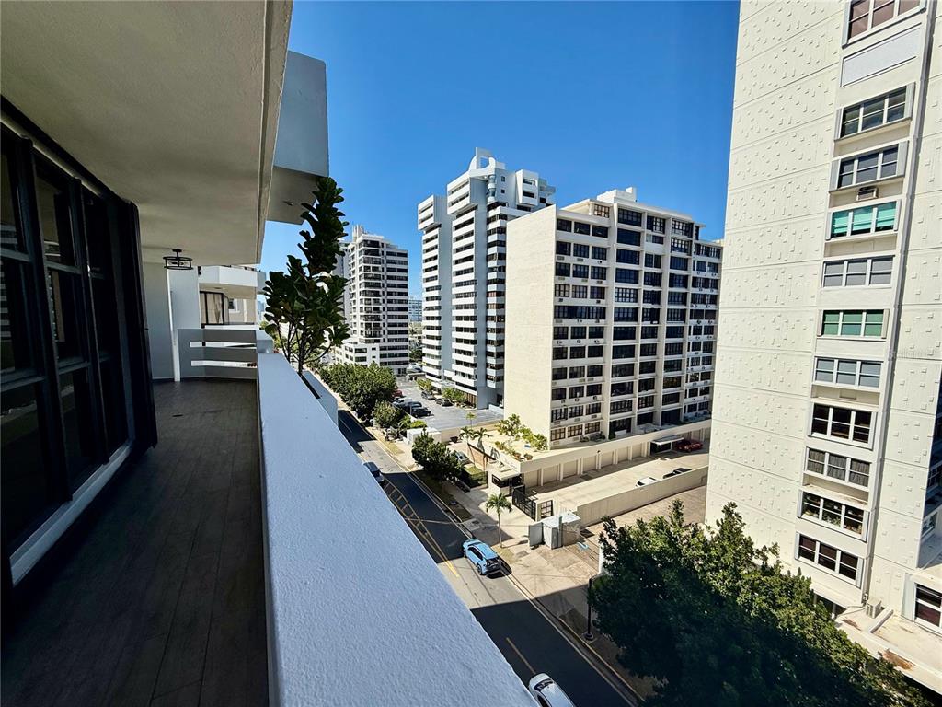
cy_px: 354
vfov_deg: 85.7
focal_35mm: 14
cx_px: 471
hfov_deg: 102.1
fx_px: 381
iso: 50
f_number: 2.2
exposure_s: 1/3289
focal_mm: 2.22
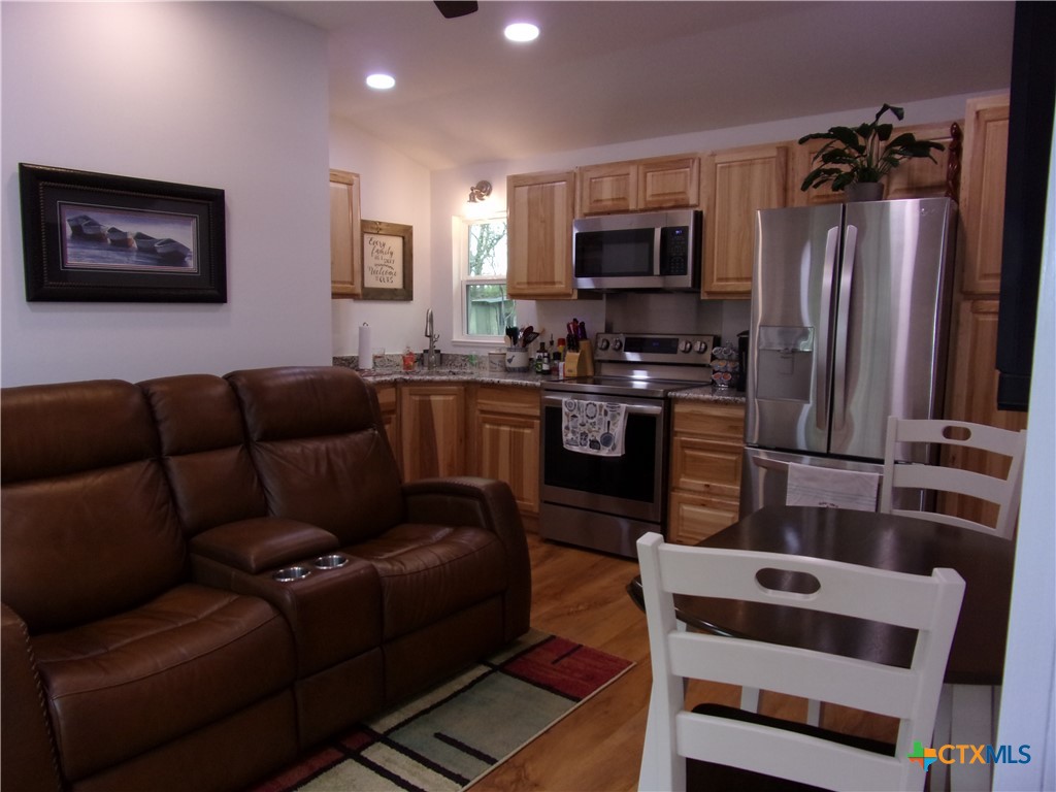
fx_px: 732
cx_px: 528
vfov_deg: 56.8
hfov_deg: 71.6
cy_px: 396
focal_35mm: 24
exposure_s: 1/34
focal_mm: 4.3
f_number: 3.3
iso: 100
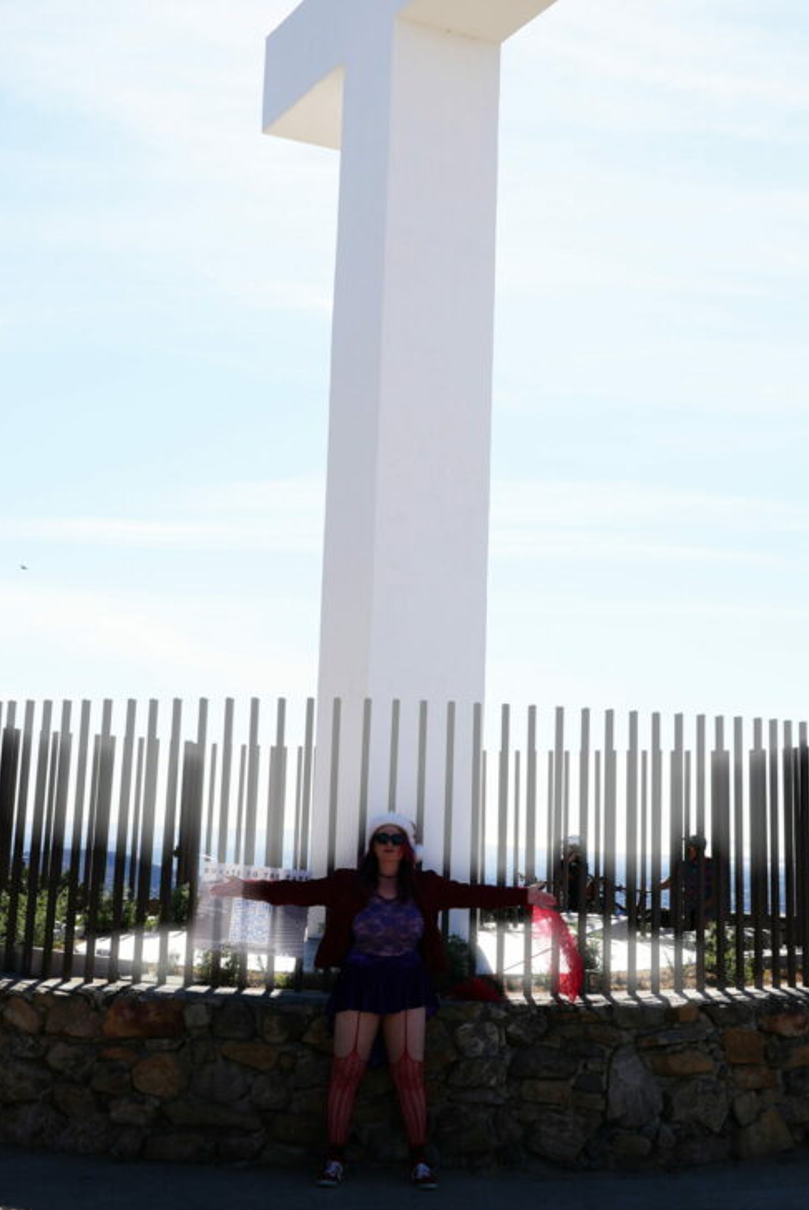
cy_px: 465
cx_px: 503
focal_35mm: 52
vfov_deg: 38.0
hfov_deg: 26.0
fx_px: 1750
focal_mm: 37
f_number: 10
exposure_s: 1/200
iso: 80
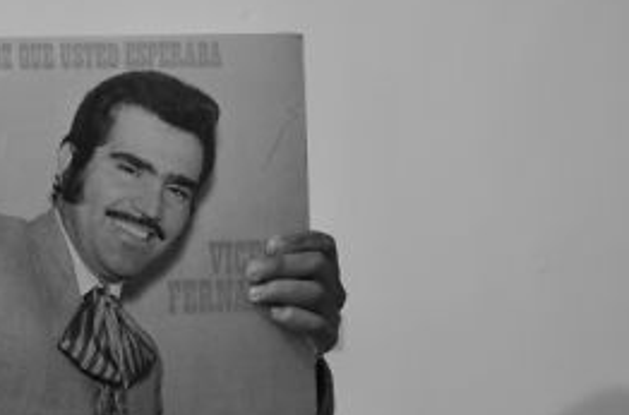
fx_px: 1568
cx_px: 61
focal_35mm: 90
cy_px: 331
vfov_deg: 15.0
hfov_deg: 22.1
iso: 500
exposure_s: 1/100
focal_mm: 26
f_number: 4.2
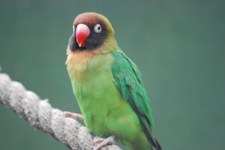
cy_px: 75
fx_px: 2816
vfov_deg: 3.1
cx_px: 112
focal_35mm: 450
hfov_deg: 4.6
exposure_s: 1/500
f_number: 5.6
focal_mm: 300
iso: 1100
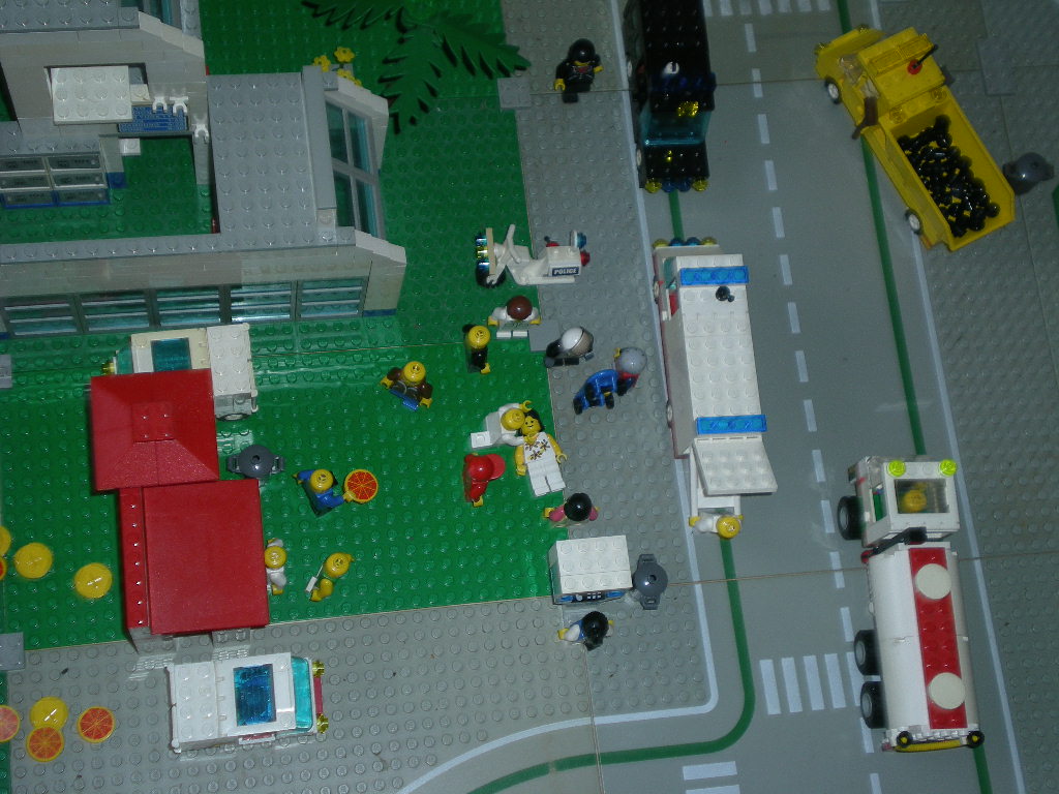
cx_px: 530
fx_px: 1713
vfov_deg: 26.1
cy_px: 397
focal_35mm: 56
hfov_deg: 34.3
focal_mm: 9.3
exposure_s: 1/30
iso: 50
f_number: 3.9
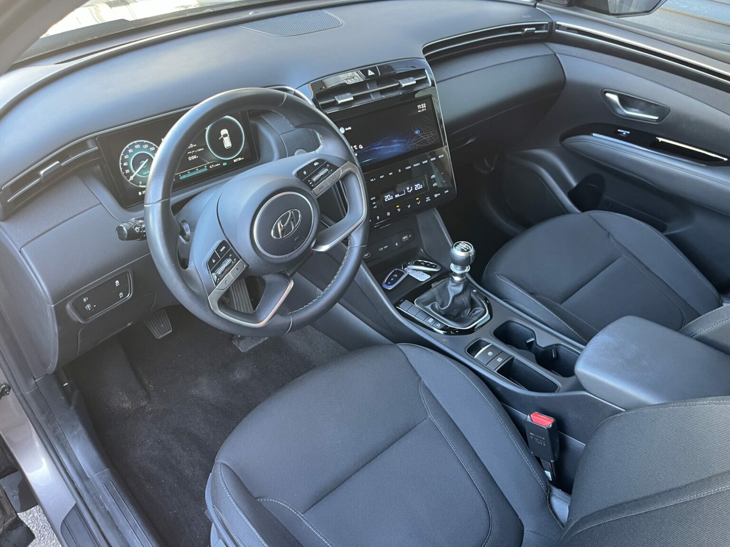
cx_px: 365
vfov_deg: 53.1
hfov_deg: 67.3
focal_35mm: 26
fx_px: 548
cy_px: 274
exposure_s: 1/60
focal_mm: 5.1
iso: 160
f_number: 1.6
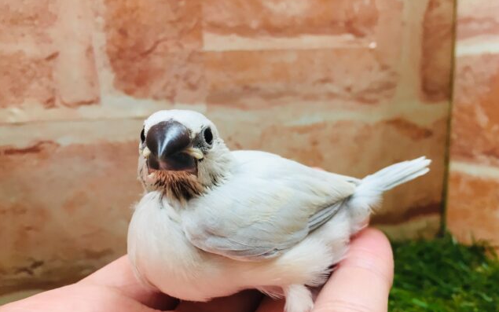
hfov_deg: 61.2
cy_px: 171
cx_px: 249
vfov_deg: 40.6
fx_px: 422
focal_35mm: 31
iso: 64
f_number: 2.2
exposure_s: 1/30
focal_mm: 4.15
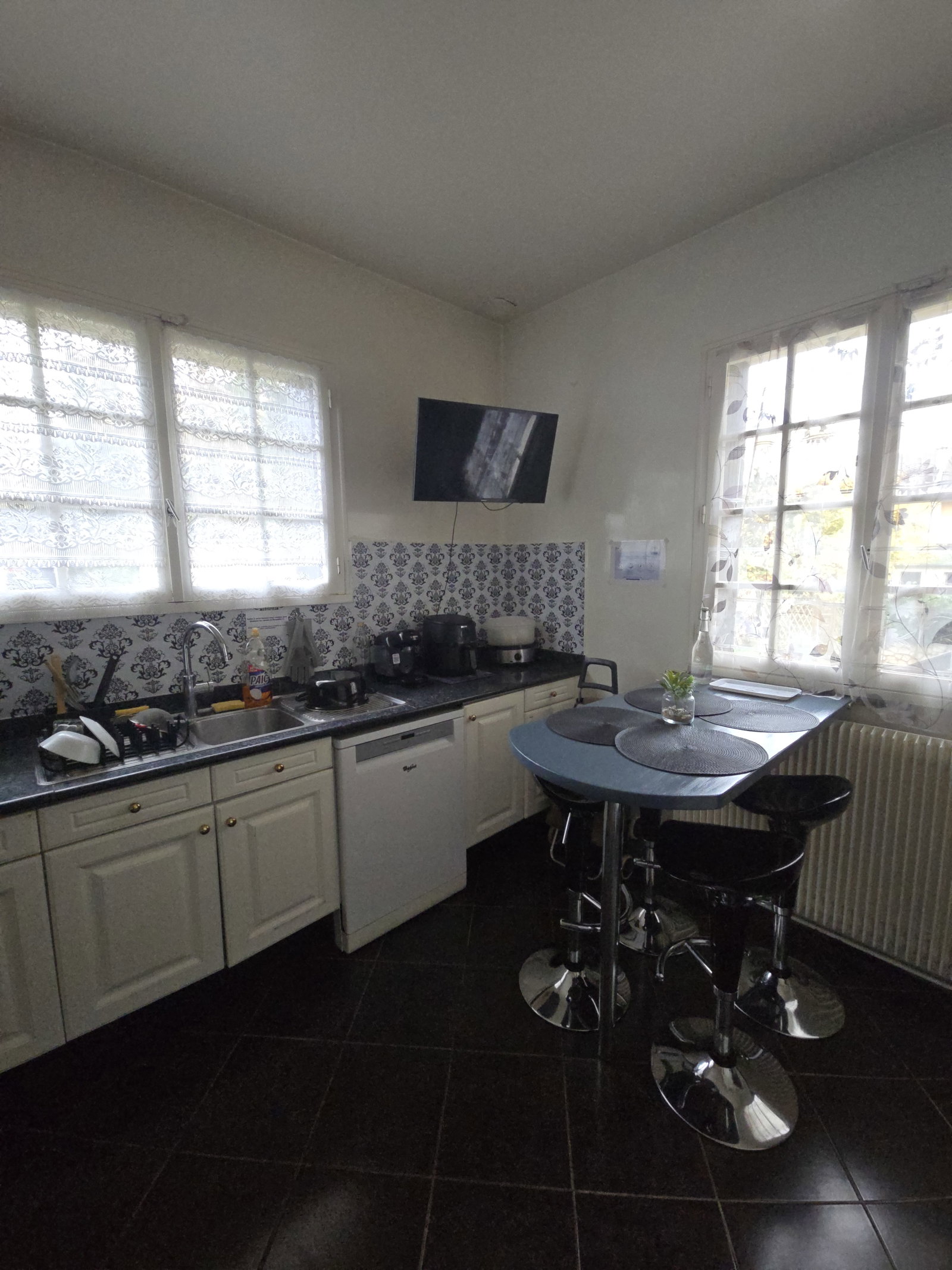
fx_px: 477
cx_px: 476
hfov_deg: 89.9
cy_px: 635
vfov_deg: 106.2
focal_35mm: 13
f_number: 2.2
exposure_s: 1/60
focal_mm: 2.2
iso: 320
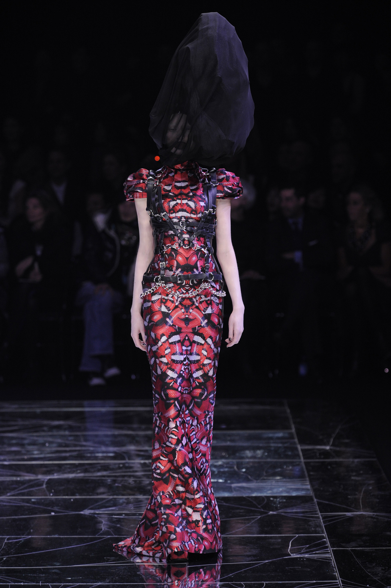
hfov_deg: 7.6
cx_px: 196
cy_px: 294
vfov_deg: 11.4
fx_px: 2936
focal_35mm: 180
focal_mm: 180
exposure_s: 1/320
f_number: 4
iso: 1600
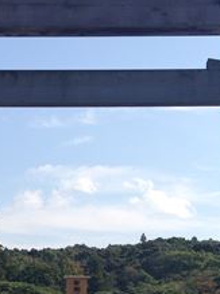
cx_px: 70
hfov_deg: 14.6
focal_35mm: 101
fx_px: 858
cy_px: 338
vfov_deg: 18.6
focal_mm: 4.12
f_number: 2.4
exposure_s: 1/1391
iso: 50
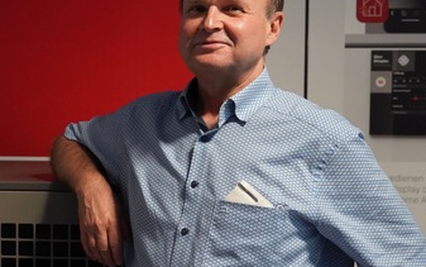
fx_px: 1278
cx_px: -15
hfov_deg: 18.4
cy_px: 173
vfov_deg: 11.9
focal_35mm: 110
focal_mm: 50
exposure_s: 1/160
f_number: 4
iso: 5000
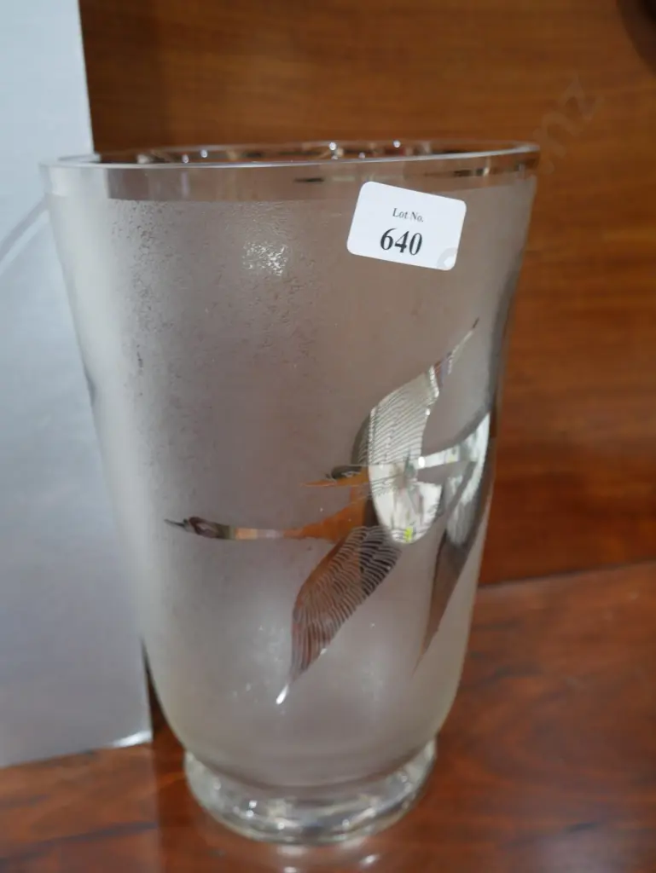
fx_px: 959
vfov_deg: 49.0
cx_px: 328
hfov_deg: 37.8
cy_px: 436
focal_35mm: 38
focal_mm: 19
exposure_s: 1/60
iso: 800
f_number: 4.1
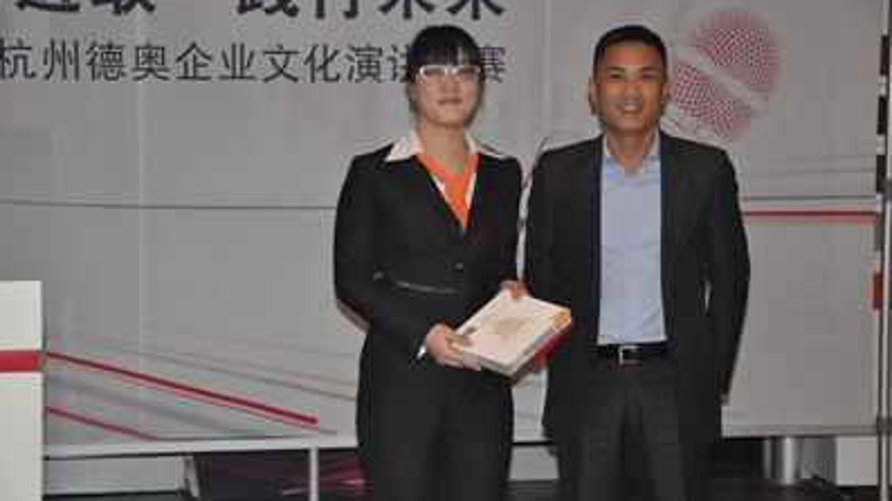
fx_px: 2317
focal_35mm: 98
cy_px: 274
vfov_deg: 12.3
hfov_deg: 21.8
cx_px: 445
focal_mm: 62
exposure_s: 1/60
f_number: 5.3
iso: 1250
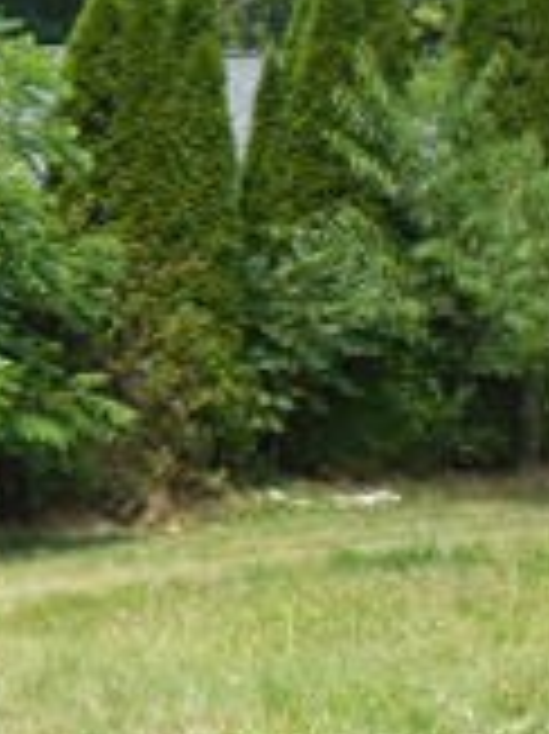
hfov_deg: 9.2
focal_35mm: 157
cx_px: -284
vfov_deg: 12.6
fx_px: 3324
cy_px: 333
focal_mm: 7.1
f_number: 3.6
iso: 125
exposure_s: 1/320
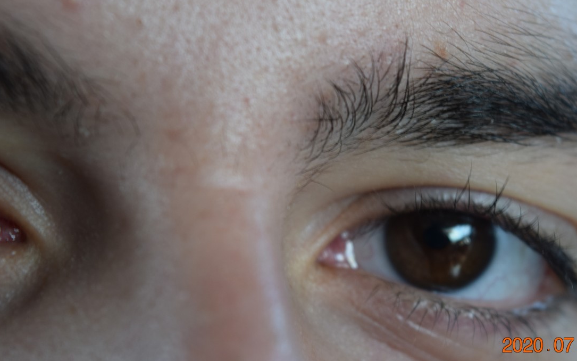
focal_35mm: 105
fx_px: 1645
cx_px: 314
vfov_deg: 12.5
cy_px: 142
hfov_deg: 19.9
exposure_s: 1/100
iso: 400
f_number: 5.6
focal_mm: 55
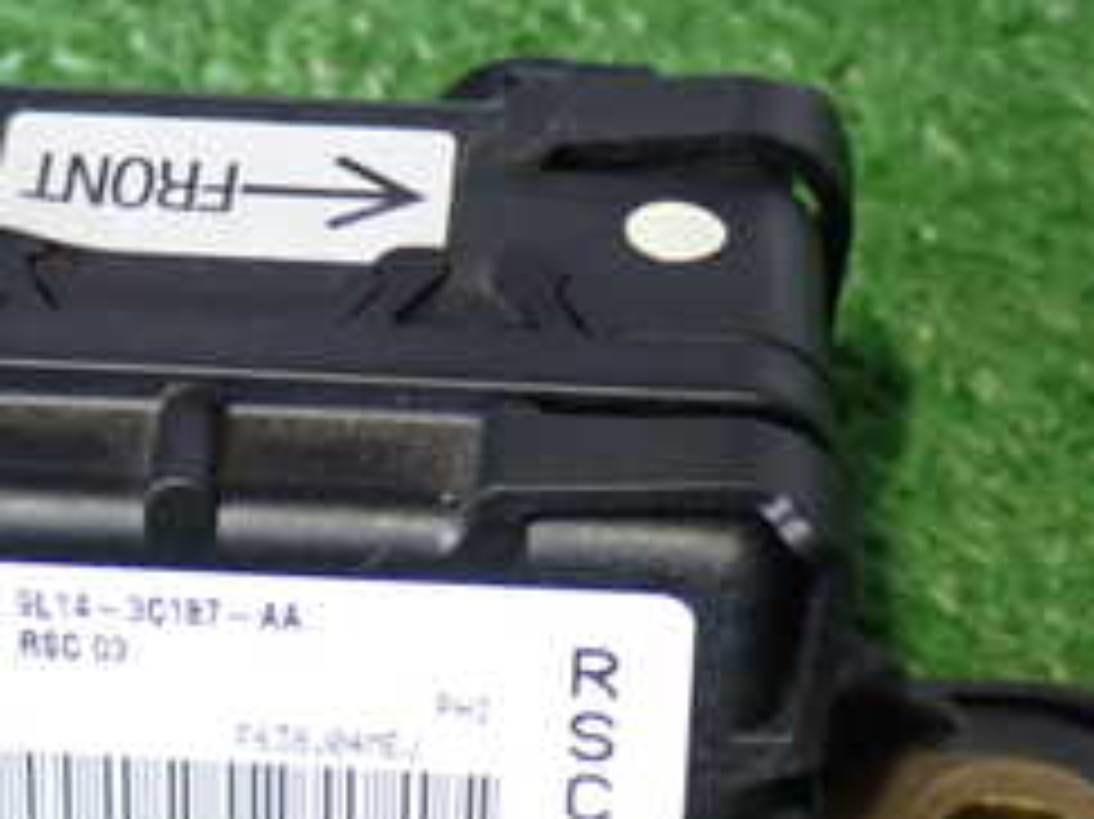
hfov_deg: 10.4
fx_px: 6002
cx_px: 270
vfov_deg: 7.8
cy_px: 567
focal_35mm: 190
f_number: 4.1
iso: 800
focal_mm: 13.65
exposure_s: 1/25
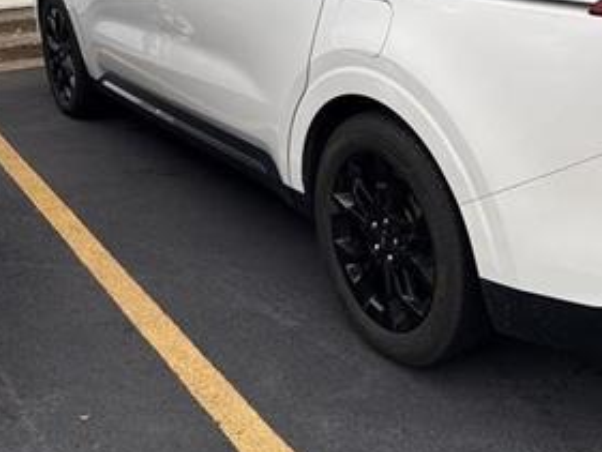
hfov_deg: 40.9
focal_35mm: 43
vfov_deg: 32.3
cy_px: 64
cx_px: 525
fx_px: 748
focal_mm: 6.76
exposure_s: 1/521
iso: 80
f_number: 1.78
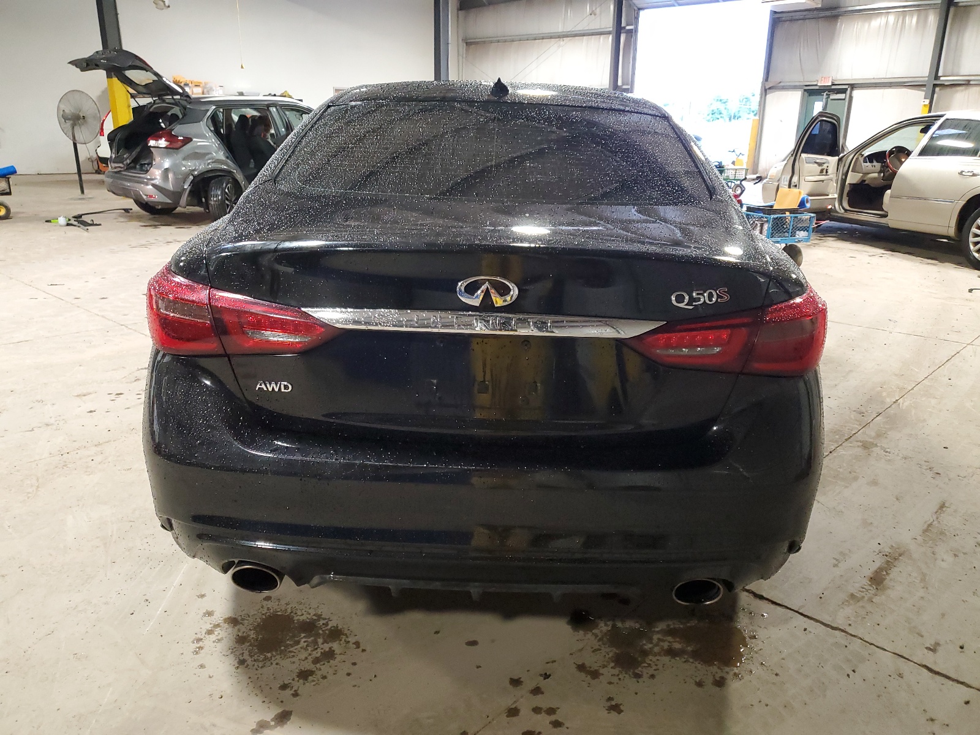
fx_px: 736
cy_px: 368
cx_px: 490
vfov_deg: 53.1
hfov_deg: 67.3
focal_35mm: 26
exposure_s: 1/60.2
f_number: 1.5
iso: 336
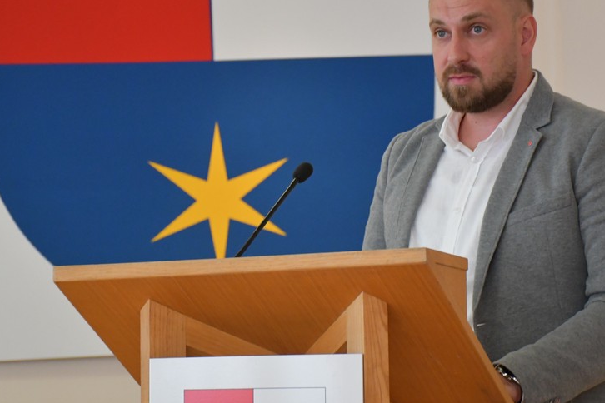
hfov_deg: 16.1
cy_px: 189
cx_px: 341
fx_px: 2134
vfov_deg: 10.8
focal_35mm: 127
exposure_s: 1/160
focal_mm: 60
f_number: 5
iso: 3200
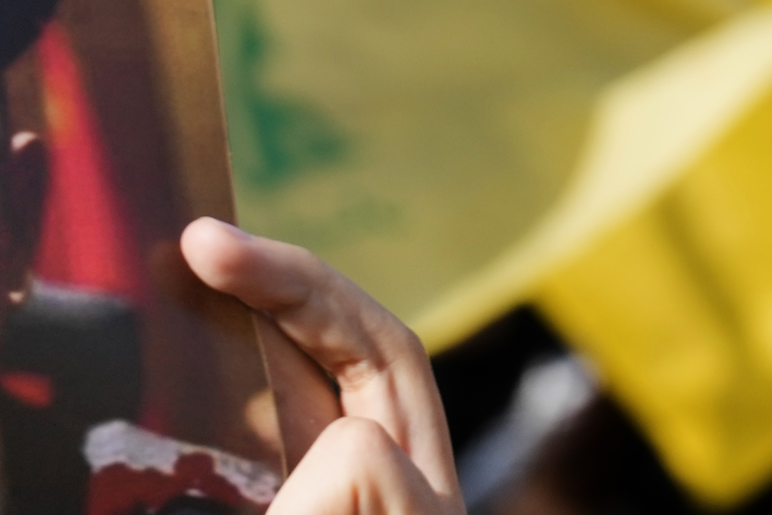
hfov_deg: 3.7
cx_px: -770
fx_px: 11880
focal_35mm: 554
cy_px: 806
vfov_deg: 2.5
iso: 250
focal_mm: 128
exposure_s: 1/640
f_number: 7.1
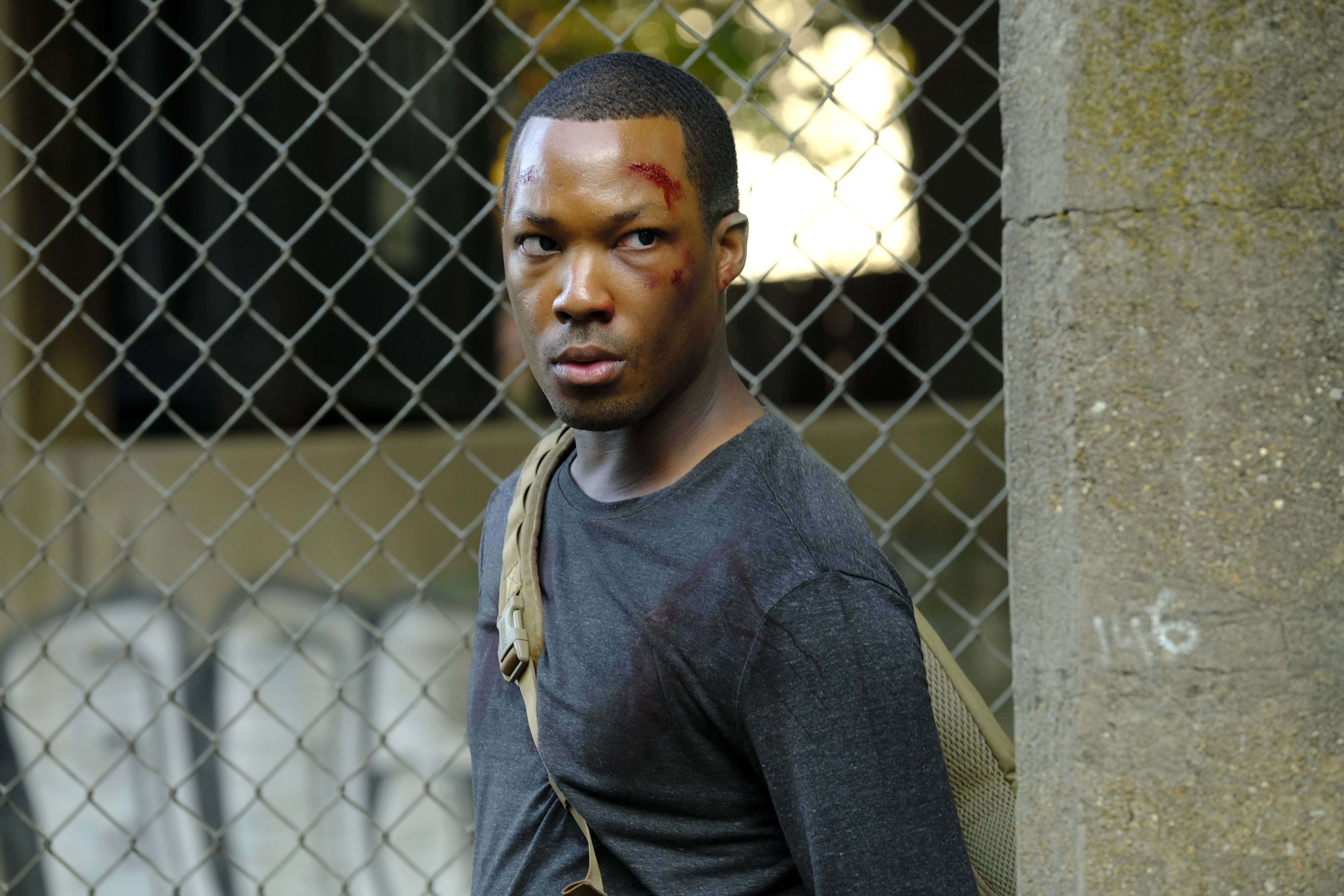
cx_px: 672
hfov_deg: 10.2
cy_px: 448
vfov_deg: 6.8
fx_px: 7541
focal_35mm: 202
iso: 1250
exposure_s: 1/160
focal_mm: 134.4
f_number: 5
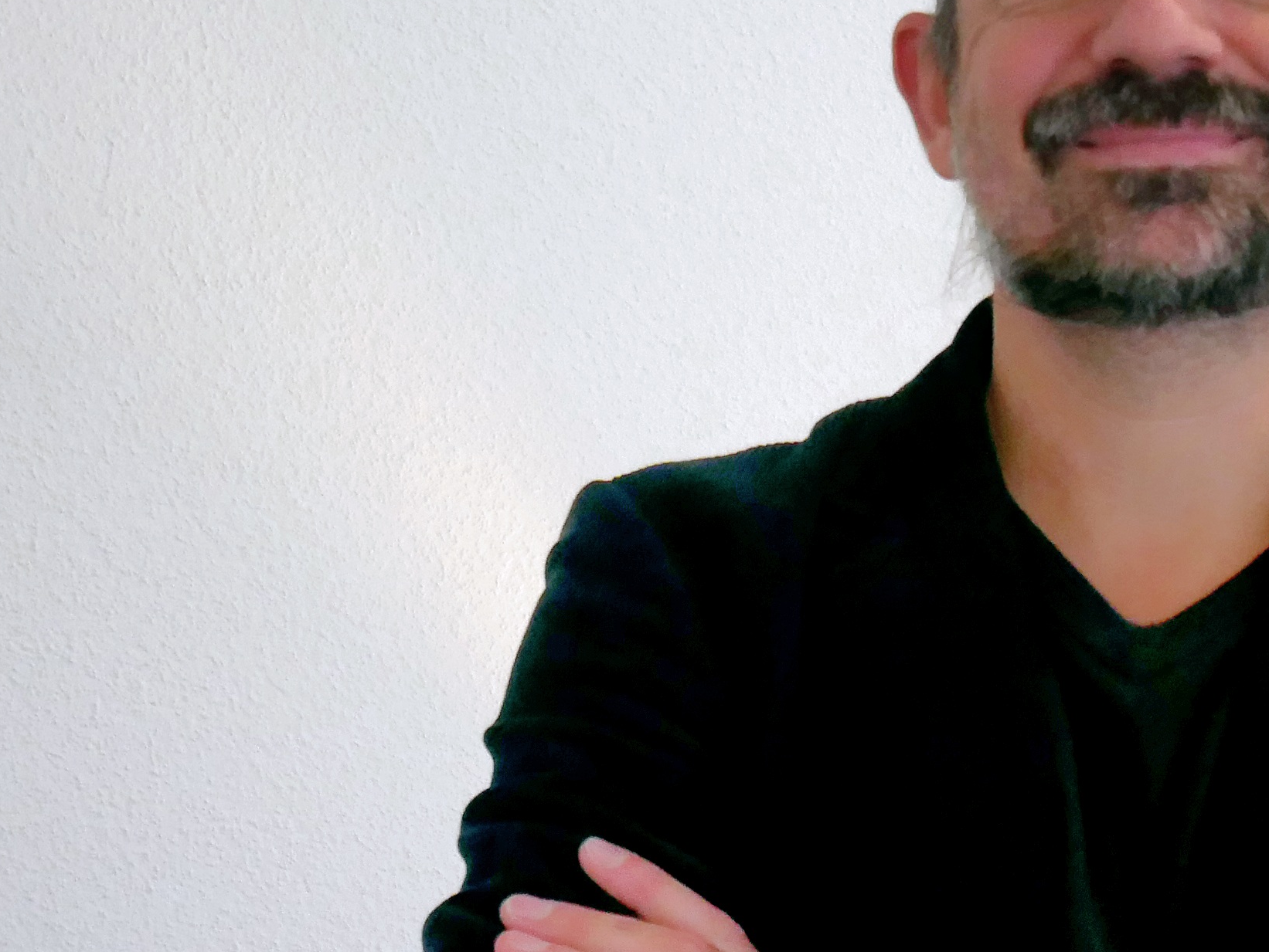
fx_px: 6565
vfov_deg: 8.3
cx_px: 1046
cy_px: 641
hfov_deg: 11.0
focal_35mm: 179
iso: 1250
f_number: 5.6
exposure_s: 1/80
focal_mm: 32
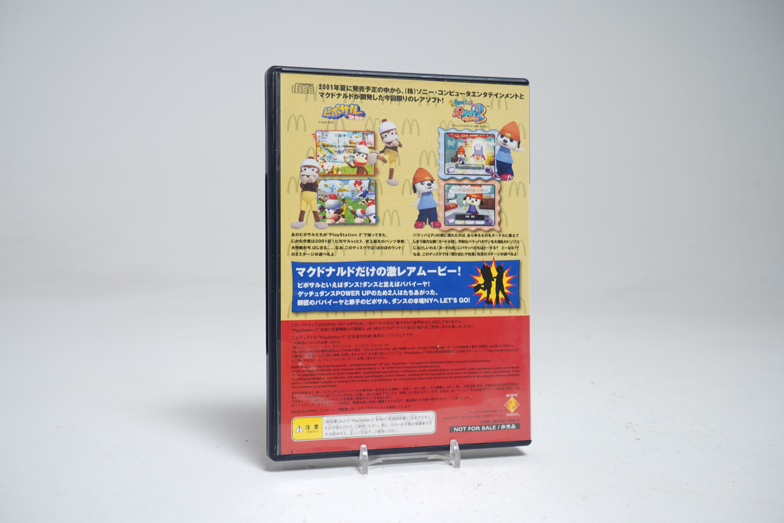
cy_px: 262
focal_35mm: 34
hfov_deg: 55.8
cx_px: 392
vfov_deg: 38.9
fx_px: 740
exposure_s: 1/1.6
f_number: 9
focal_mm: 34
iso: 64
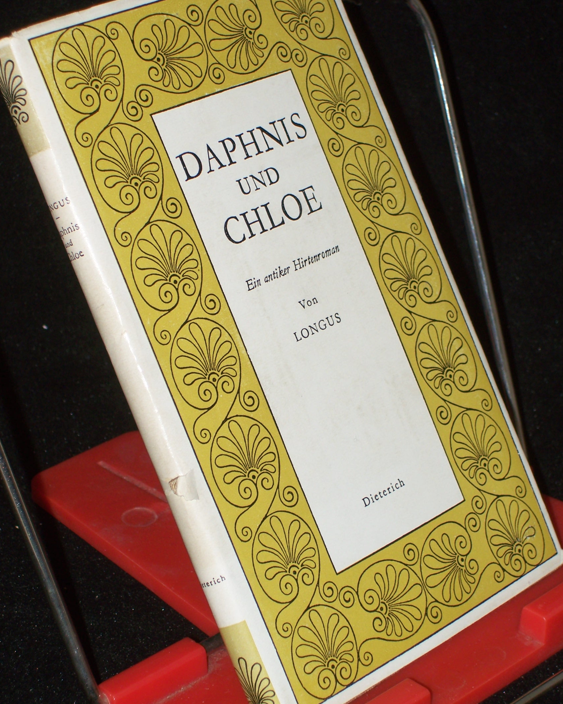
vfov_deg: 17.8
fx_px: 2250
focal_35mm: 108
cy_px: 339
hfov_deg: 14.3
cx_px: 279
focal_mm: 16.8
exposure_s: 1/100
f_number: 4.6
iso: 80
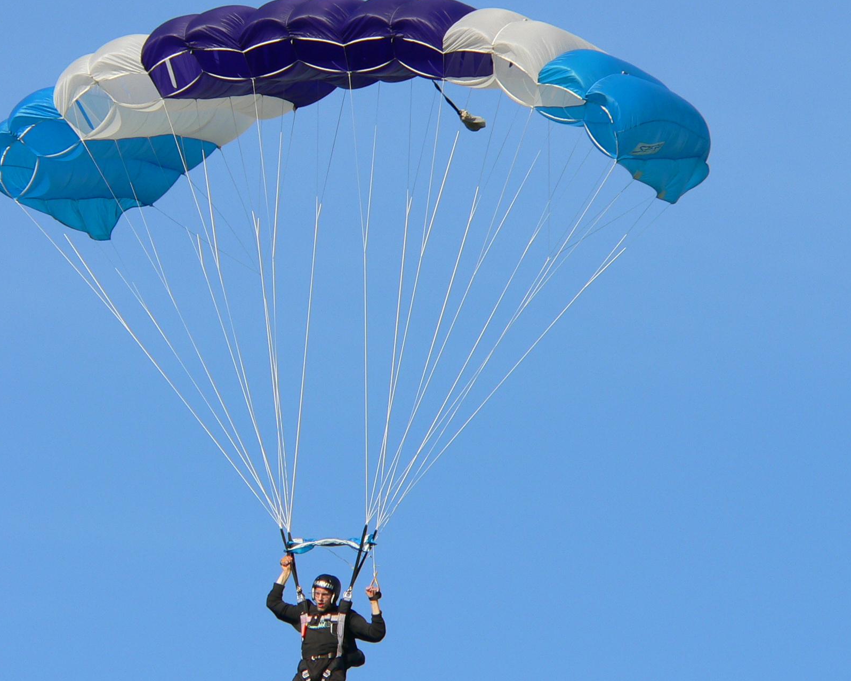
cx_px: 429
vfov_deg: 3.4
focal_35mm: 461
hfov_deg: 4.2
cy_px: 370
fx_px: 11612
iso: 80
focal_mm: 61.3
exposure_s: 1/500
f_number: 5.2
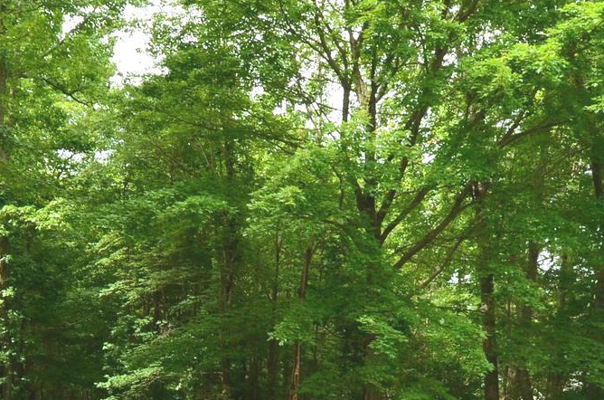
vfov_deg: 26.0
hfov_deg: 42.0
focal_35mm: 46
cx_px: 178
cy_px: 481
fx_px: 770
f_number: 9
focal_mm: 10
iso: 400
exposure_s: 1/125
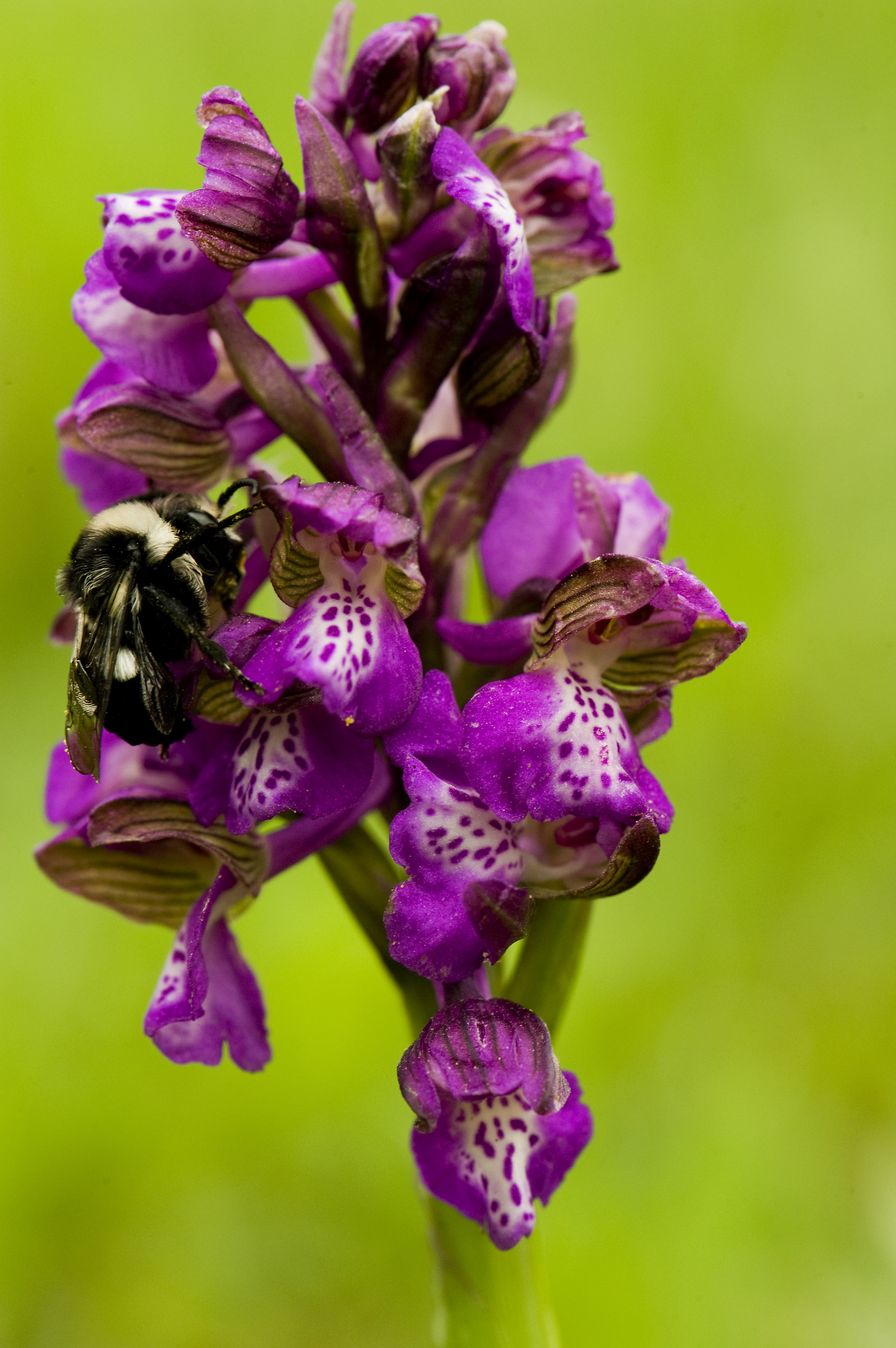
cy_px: 674
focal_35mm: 105
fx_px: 3926
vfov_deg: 19.5
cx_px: 448
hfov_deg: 13.0
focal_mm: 105
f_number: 13
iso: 640
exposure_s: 1/80
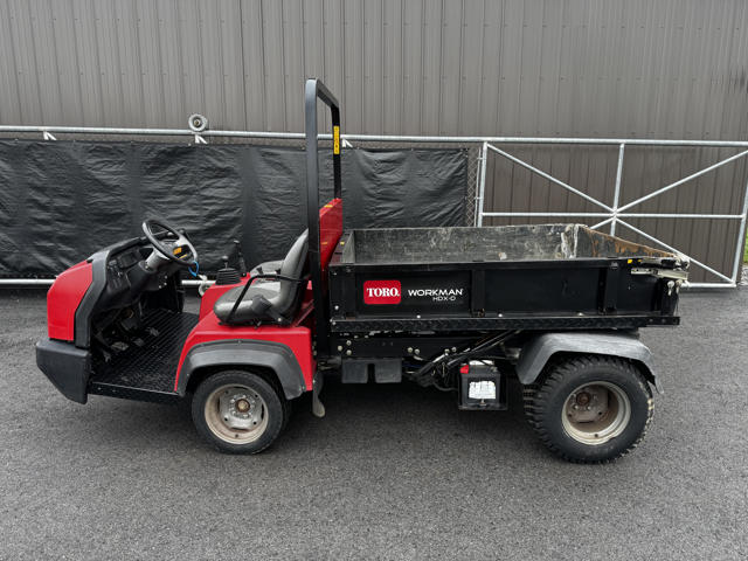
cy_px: 280
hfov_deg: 71.6
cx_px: 374
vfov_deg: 56.8
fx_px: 519
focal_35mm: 24
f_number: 1.78
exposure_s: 1/259
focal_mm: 6.76
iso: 64
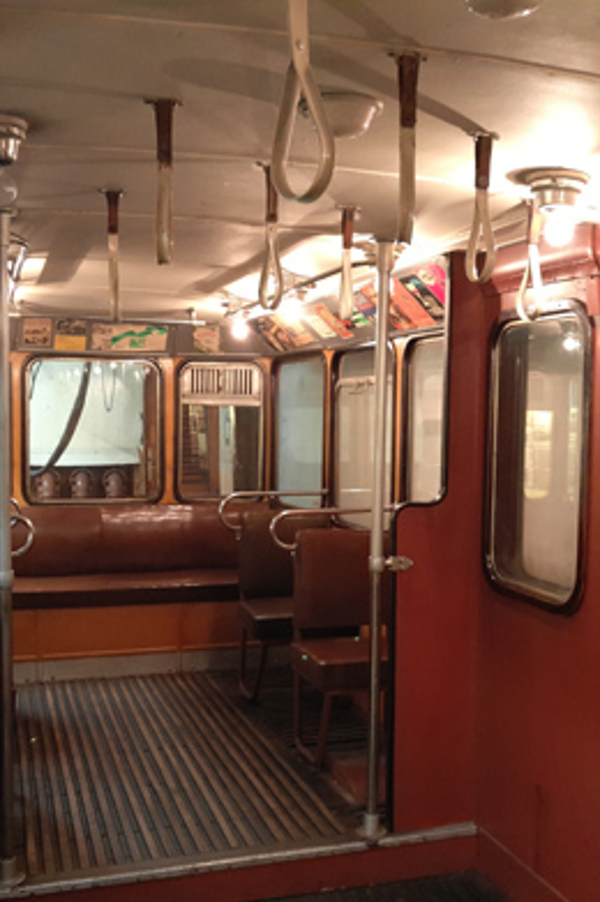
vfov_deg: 44.5
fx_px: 1102
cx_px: 303
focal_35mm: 44
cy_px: 459
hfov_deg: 30.5
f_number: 2.2
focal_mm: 4.73
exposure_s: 1/17
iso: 500
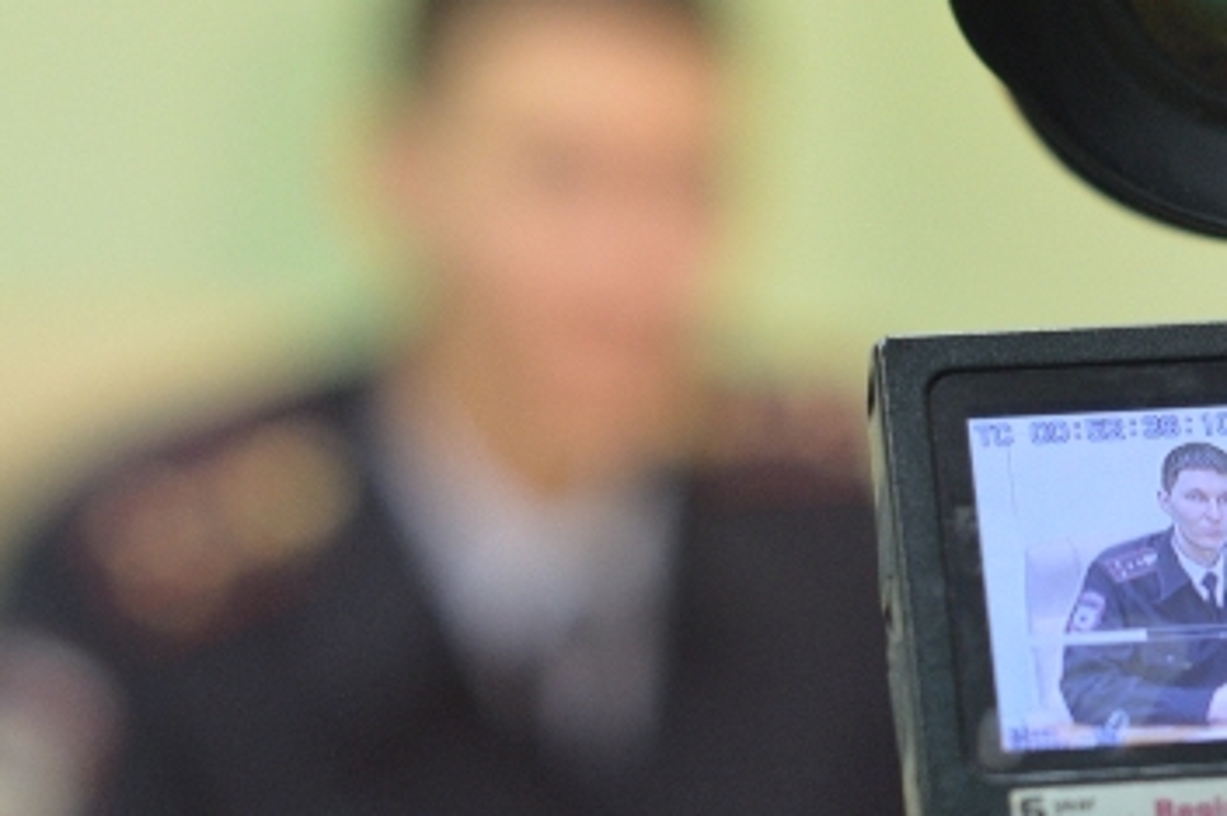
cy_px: 450
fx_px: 5448
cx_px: 1157
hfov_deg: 12.7
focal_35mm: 160
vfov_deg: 8.6
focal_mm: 50
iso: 400
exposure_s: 1/80
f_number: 2.8
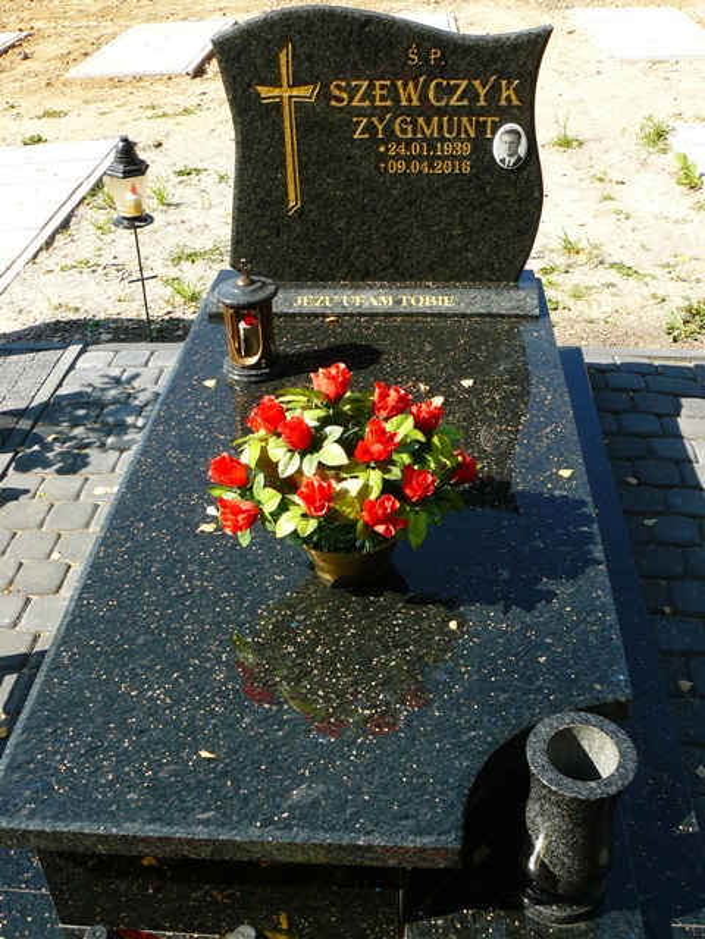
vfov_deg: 51.4
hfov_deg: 39.7
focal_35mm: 36
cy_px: 470
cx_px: 352
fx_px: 978
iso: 100
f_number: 4.5
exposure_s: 1/250
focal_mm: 6
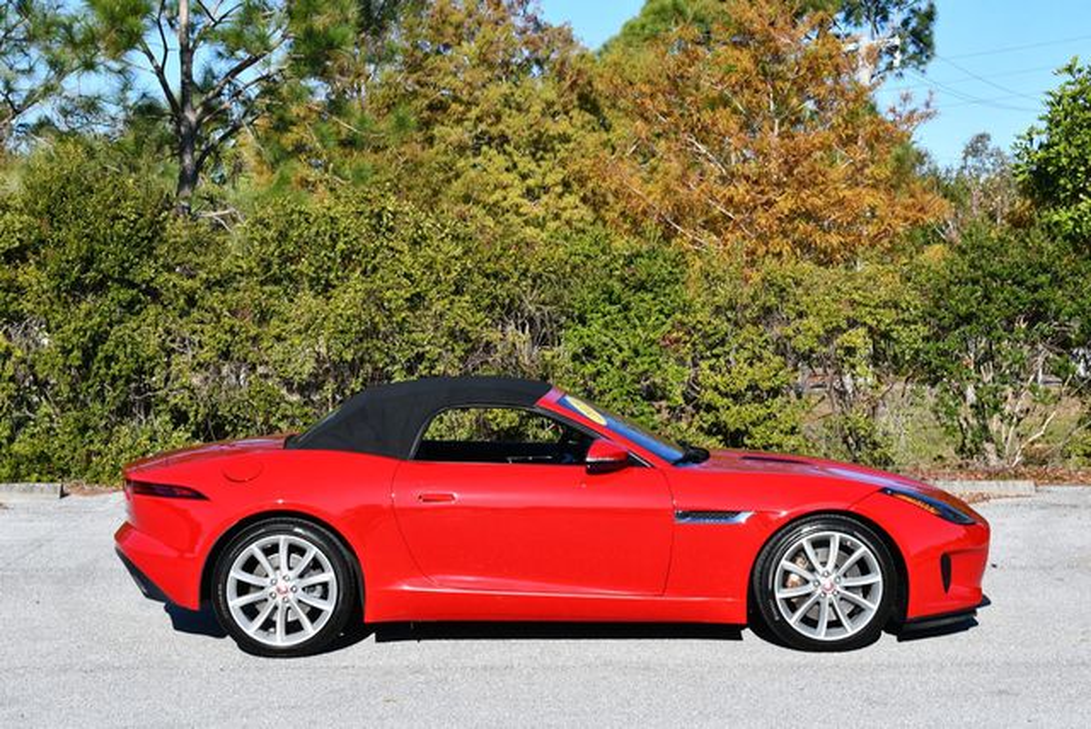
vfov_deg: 19.0
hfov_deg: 28.0
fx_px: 2184
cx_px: 546
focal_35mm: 72
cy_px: 364
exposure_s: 1/250
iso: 100
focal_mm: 36
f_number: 8
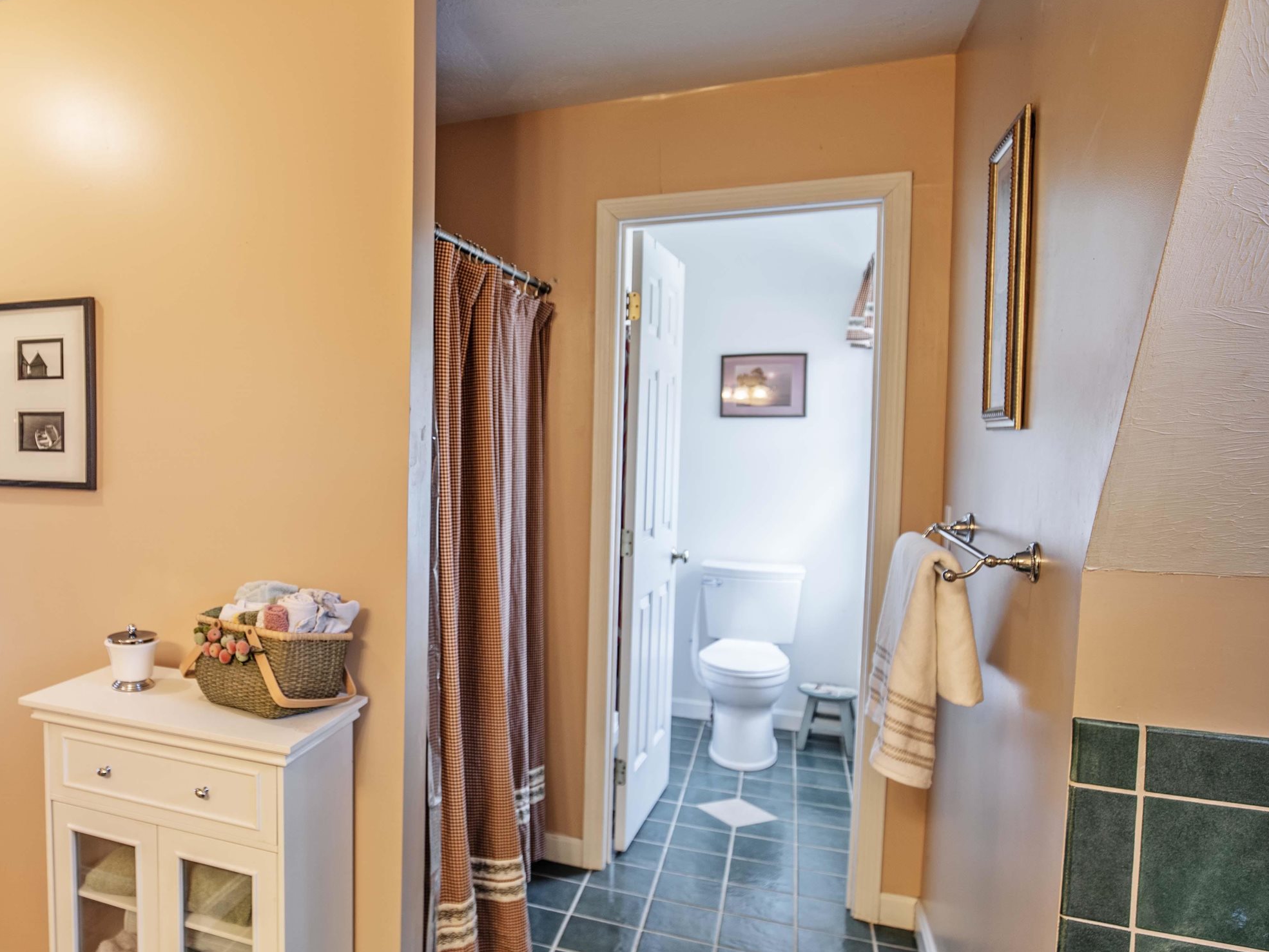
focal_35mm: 24
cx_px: 339
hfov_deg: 67.7
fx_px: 880
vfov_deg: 56.8
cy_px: 459
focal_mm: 16
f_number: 4
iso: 100
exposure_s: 1/3
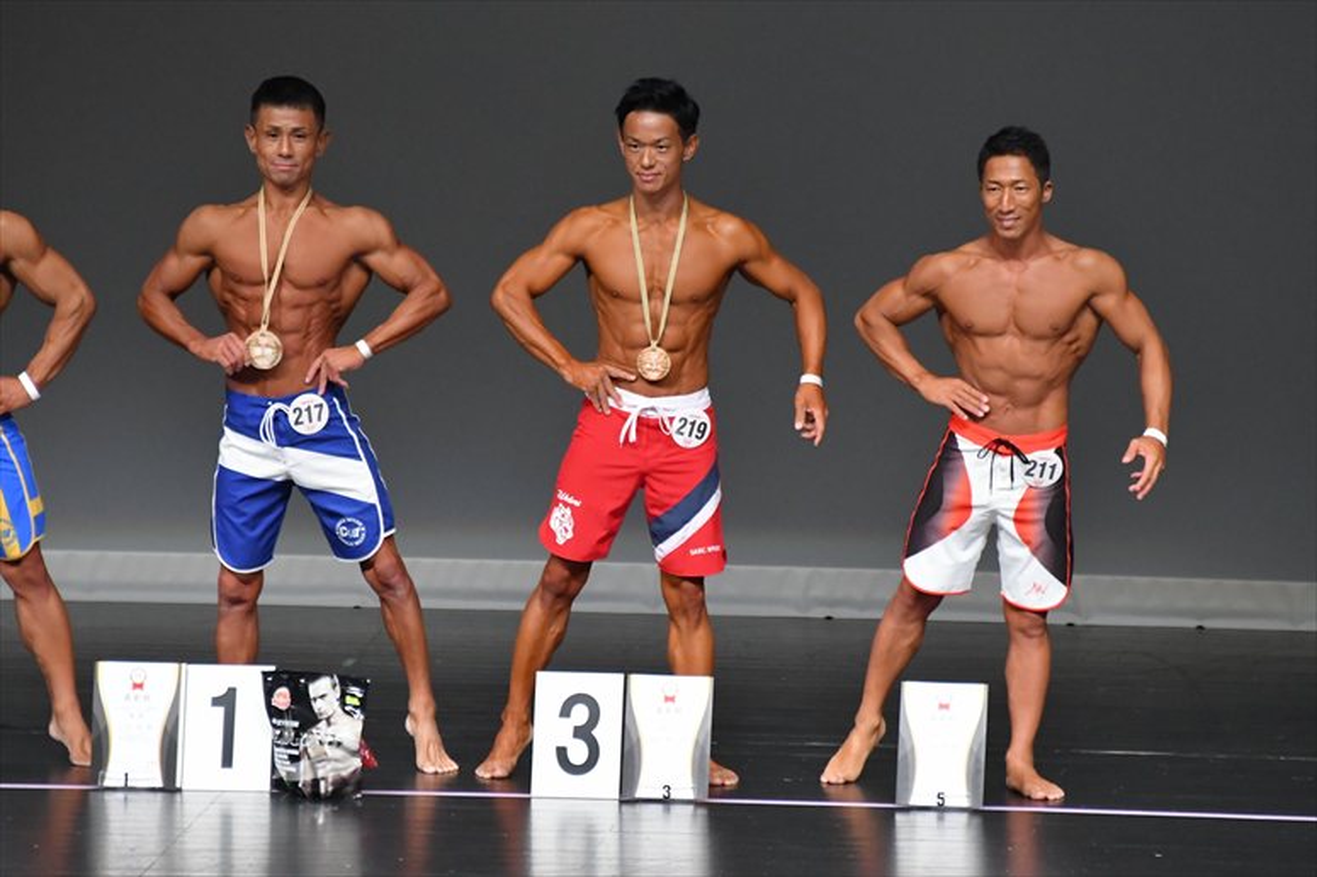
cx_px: 658
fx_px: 13712
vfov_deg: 3.7
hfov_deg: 5.5
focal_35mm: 375
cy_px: 438
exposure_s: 1/400
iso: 5000
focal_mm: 250
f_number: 5.6
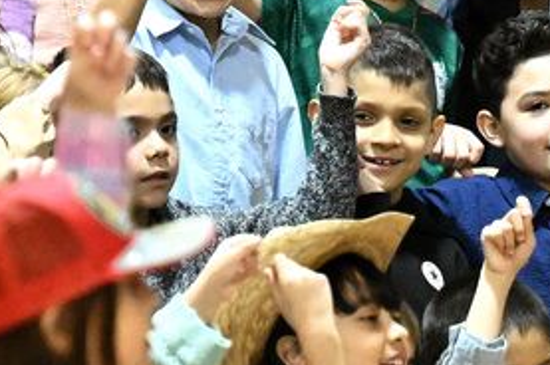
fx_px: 13551
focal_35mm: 888
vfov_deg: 1.5
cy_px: 200
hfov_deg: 2.3
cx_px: 357
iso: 12800
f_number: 2.8
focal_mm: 160
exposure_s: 1/400
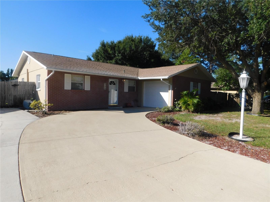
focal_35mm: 23
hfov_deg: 73.9
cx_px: 135
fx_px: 179
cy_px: 101
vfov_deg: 58.9
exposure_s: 1/400
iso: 125
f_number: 6
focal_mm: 4
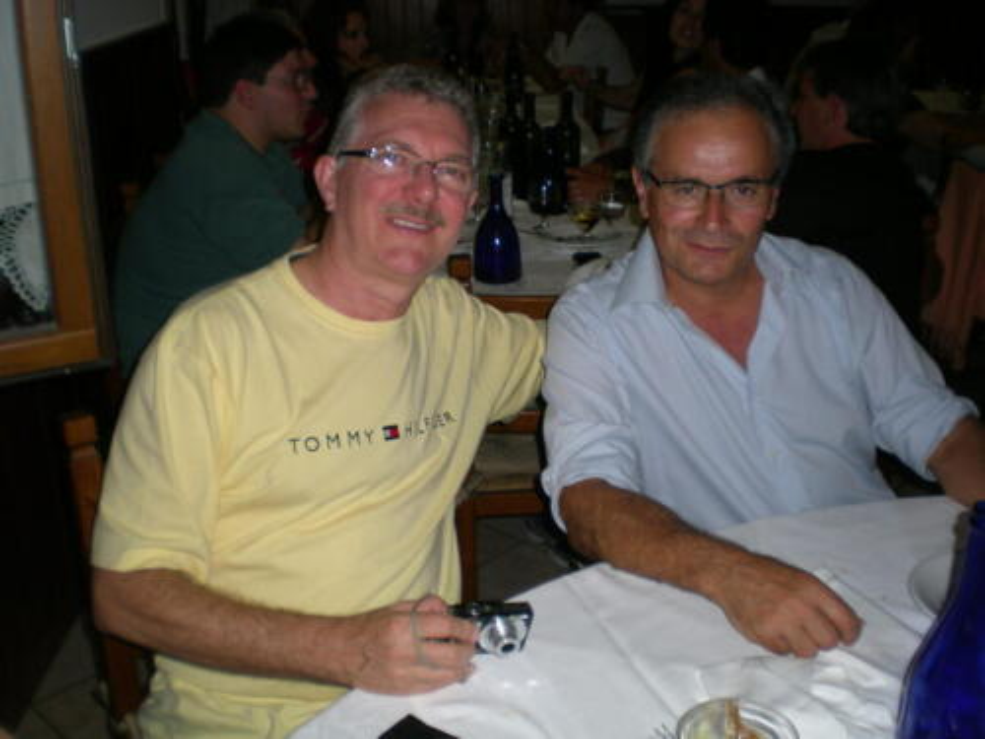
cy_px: 370
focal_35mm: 38
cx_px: 492
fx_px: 1081
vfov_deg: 37.7
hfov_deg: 49.0
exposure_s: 1/60
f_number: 3.1
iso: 50
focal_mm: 6.3
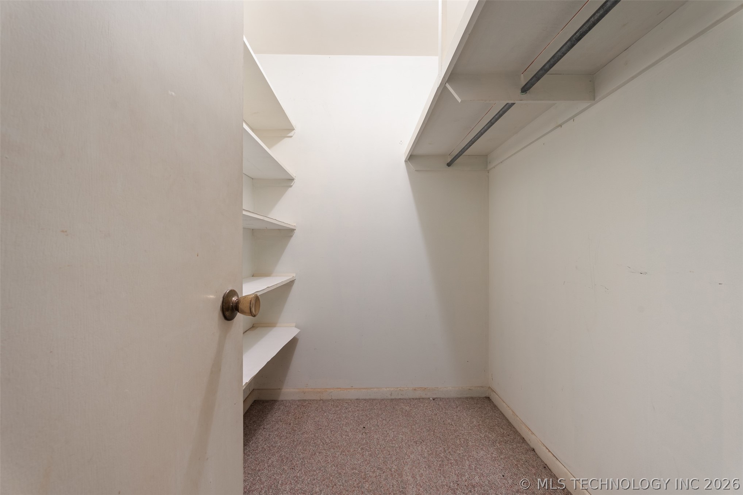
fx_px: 330
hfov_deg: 96.7
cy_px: 248
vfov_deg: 73.7
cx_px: 372
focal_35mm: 16
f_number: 9
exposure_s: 1.6
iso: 250
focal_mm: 16
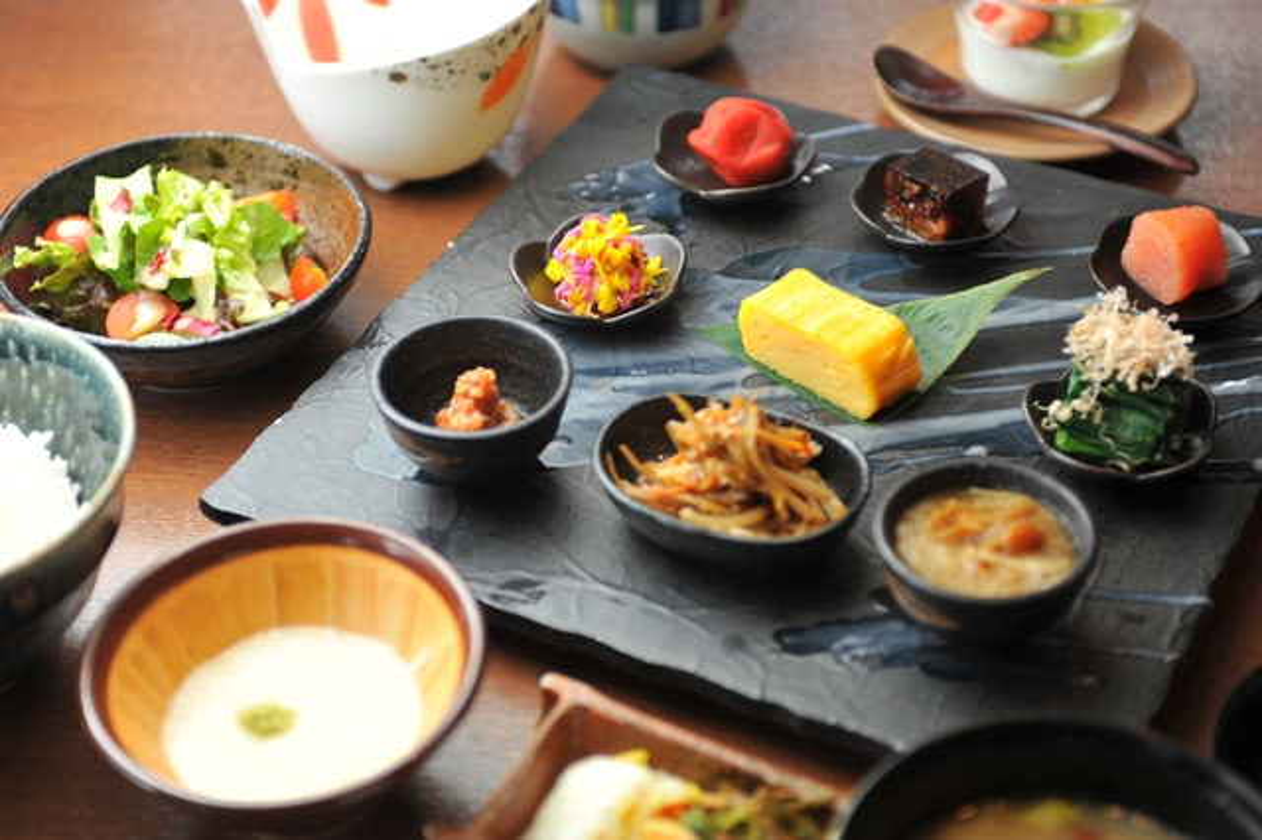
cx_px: 631
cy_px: 420
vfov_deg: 19.4
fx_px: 2453
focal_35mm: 70
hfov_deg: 28.9
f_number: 3.5
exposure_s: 1/125
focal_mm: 70
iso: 400
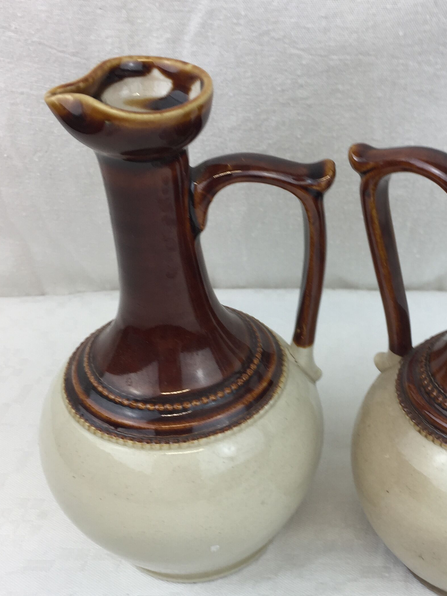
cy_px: 352
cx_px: 338
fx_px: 775
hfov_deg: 31.6
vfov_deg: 41.9
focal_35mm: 45
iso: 32
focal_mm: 4.15
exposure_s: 1/119
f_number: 2.2
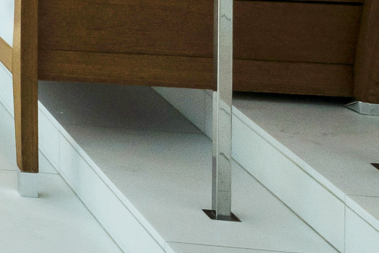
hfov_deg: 9.5
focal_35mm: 156
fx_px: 1642
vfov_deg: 8.1
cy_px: -353
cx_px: -843
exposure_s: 1/40
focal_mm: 20
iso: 200
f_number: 11
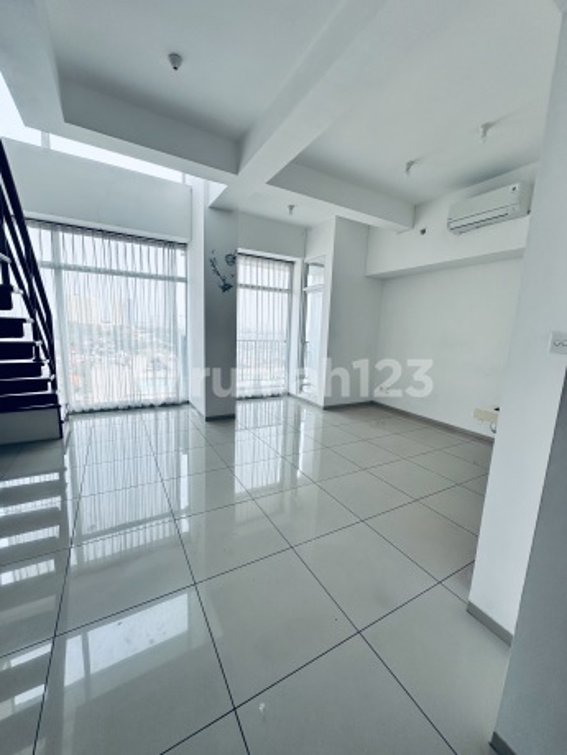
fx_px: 306
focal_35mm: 14
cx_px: 284
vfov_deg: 102.1
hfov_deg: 85.7
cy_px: 378
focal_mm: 2.22
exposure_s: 1/160
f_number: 2.2
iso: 40
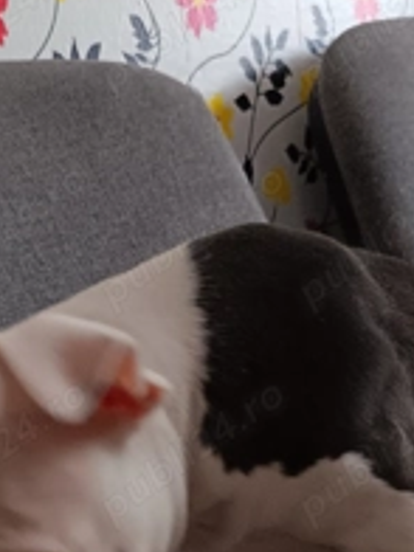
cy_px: 498
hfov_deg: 25.3
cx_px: 93
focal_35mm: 57
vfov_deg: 32.1
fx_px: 909
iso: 3482
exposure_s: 1/50
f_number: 1.75
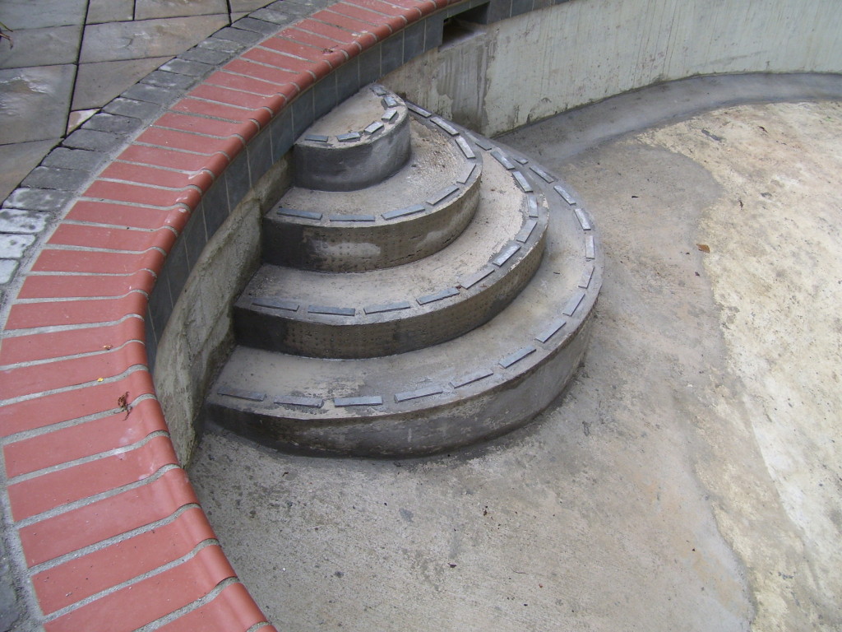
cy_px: 316
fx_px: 900
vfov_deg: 38.7
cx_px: 421
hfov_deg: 50.1
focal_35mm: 37
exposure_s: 1/250
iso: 80
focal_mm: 6
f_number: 2.7
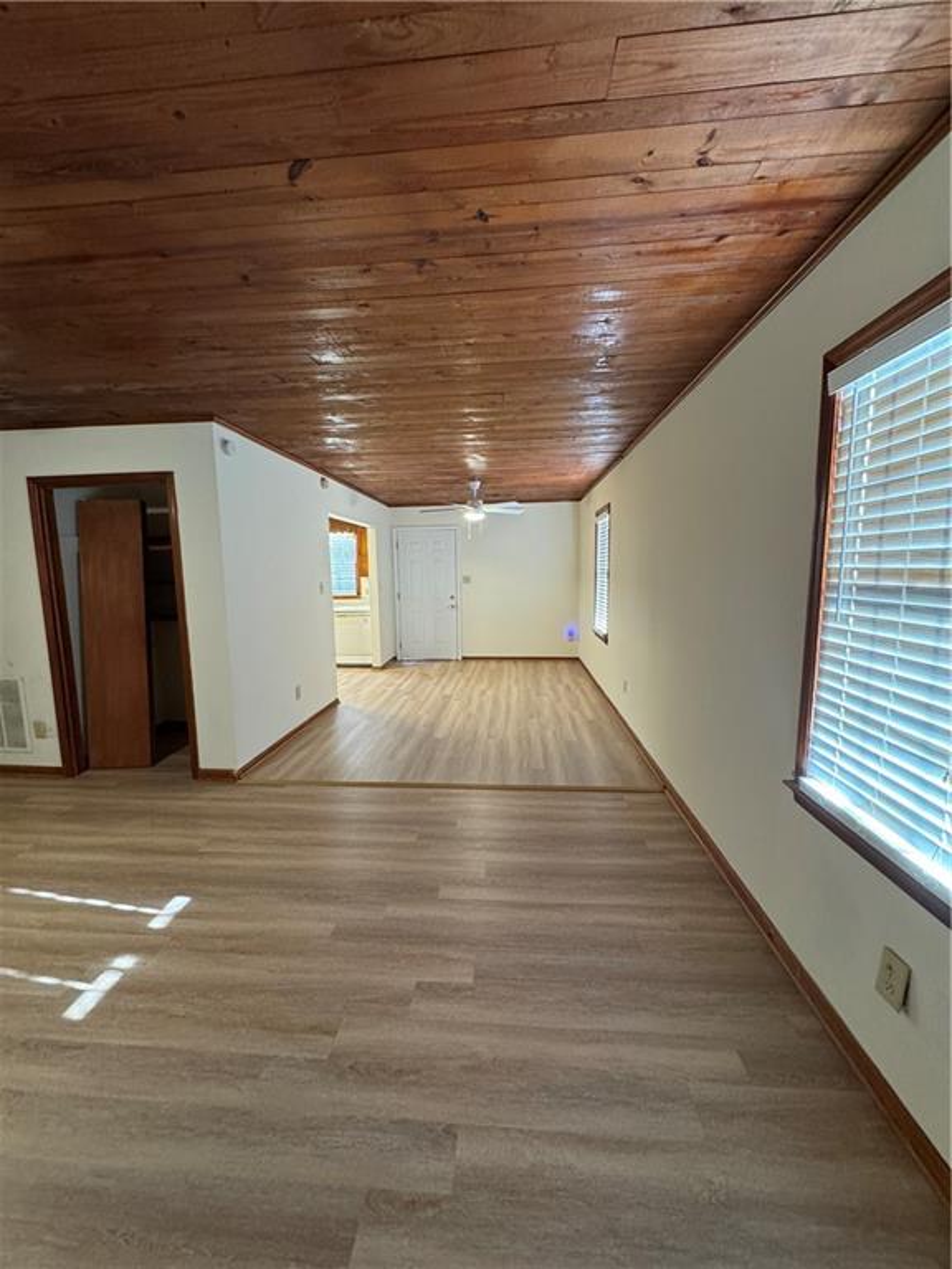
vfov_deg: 102.1
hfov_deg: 85.7
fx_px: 513
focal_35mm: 14
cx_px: 476
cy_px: 634
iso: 320
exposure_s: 1/60
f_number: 2.2
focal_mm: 2.22
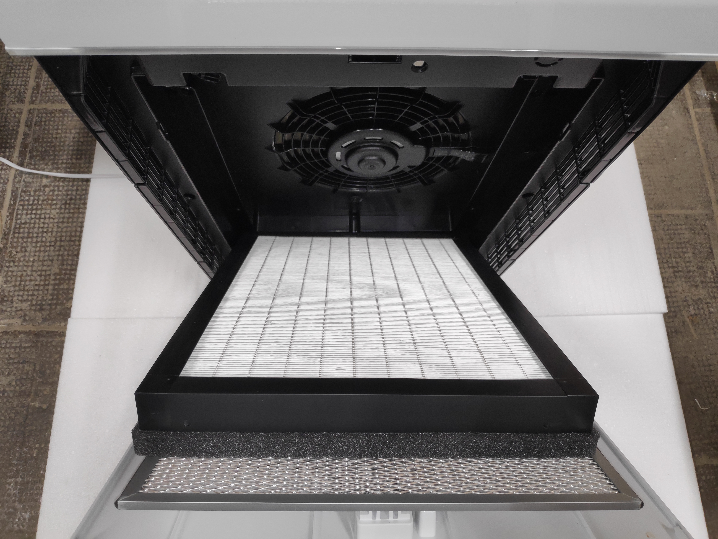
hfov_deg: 81.7
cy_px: 270
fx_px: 415
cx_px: 359
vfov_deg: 66.0
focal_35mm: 20
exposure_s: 1/100
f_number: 1.9
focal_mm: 3.94
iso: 544
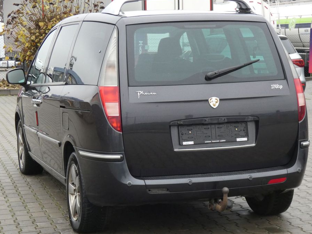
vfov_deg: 17.6
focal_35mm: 84
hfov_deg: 23.3
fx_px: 757
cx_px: 162
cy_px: 119
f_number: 5.6
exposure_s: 1/80
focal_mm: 13.3
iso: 400
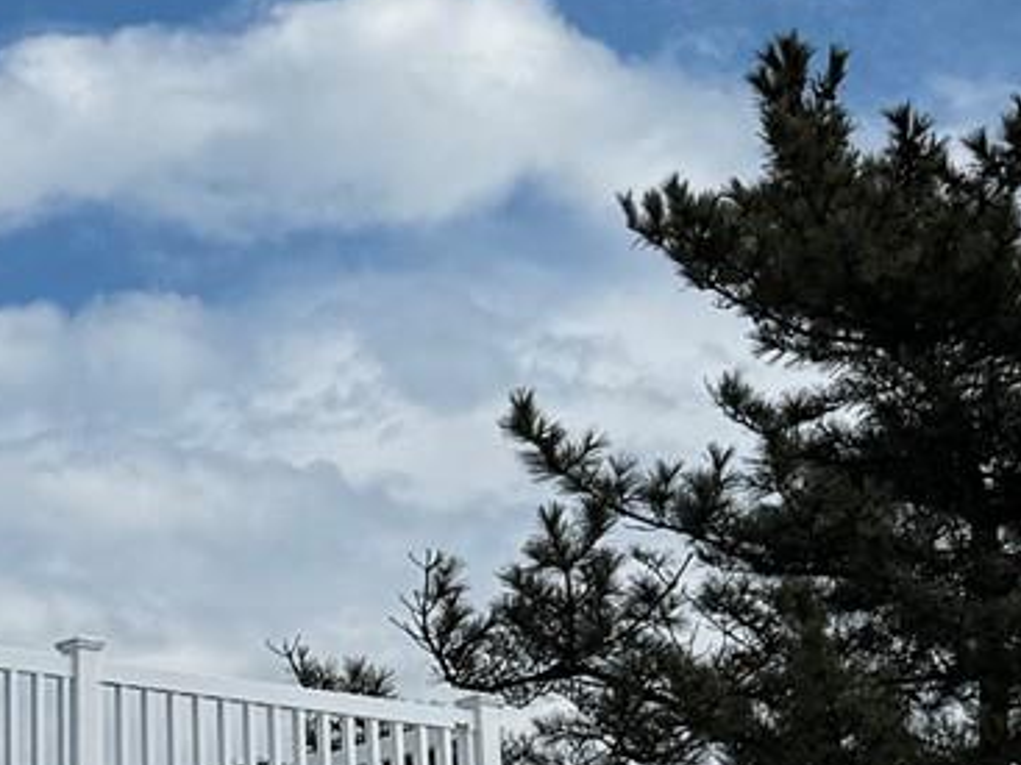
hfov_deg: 13.0
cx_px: -954
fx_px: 3951
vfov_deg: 10.8
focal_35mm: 134
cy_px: 940
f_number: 1.78
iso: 80
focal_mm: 6.76
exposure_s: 1/7092
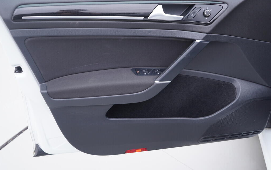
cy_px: 79
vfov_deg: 34.4
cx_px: 135
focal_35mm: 37
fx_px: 273
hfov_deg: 52.7
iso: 125
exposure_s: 1/40
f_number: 2.8
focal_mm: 24
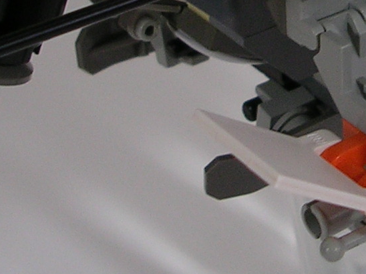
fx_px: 1501
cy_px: -53
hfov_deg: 13.6
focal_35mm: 142
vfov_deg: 10.3
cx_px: 393
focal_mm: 5.8
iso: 50
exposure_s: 1/30
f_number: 2.8
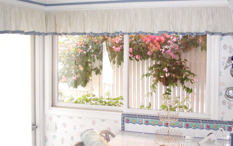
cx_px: 114
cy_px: 50
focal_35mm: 47
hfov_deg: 42.6
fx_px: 298
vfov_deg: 27.3
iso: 100
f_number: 2.8
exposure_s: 1/30
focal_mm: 7.8
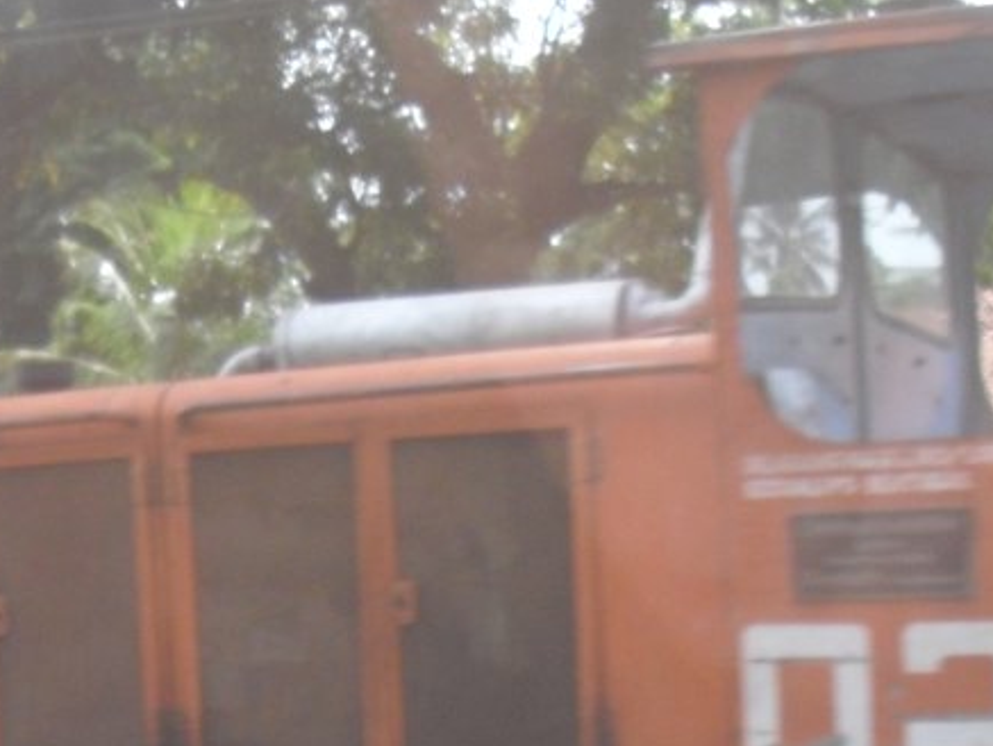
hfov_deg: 21.8
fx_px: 2554
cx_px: 239
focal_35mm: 89
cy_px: 719
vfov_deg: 16.3
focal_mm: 6.2
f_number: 2.8
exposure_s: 1/100
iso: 200
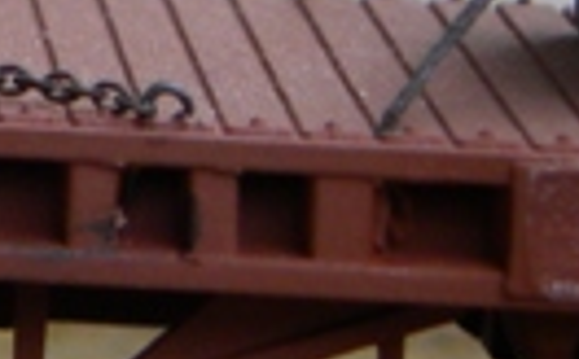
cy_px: -341
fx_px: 7231
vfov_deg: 2.8
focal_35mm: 459
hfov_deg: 4.5
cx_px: -605
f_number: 4
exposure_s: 1/73.6
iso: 105
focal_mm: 13.4
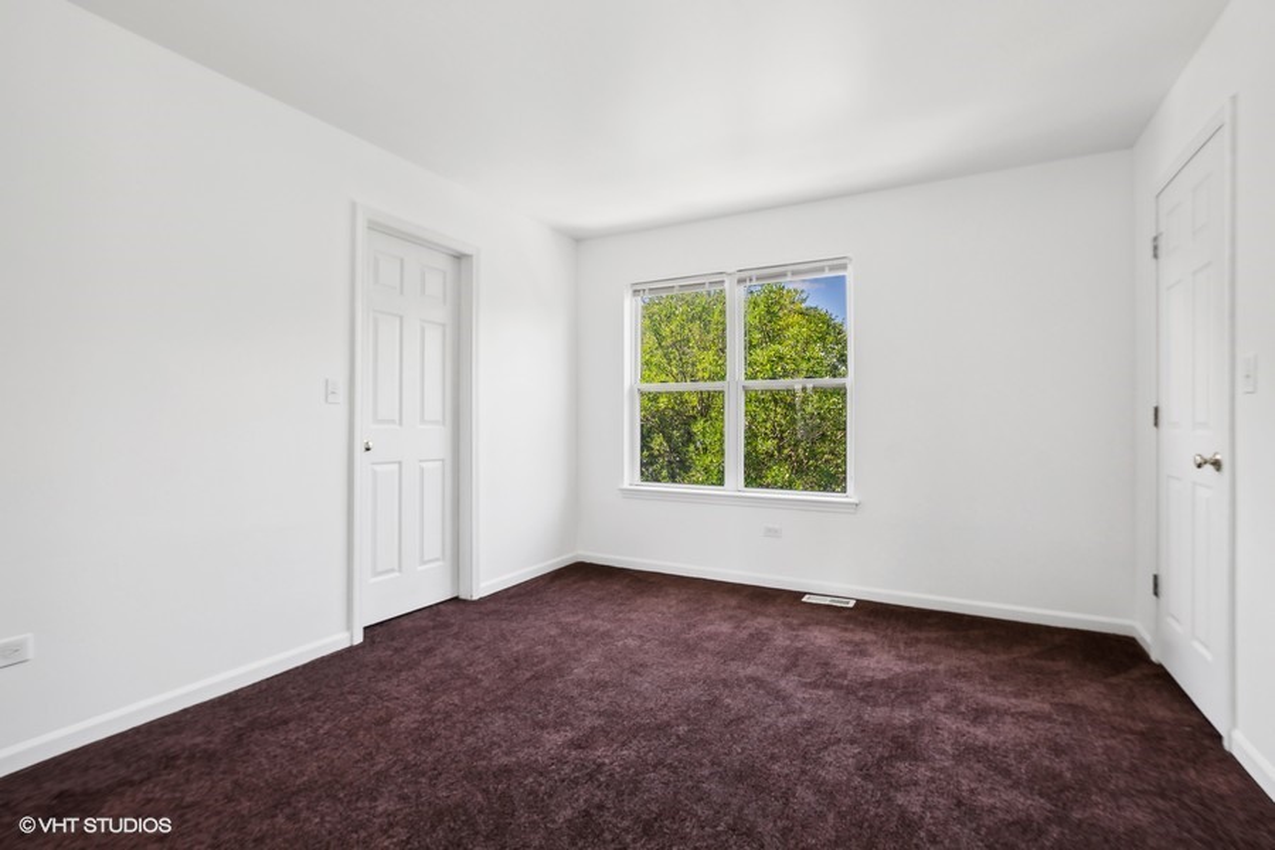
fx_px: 531
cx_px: 638
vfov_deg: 77.3
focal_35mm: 15
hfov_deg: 100.4
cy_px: 425
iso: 250
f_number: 7.1
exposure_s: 1/15
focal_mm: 10
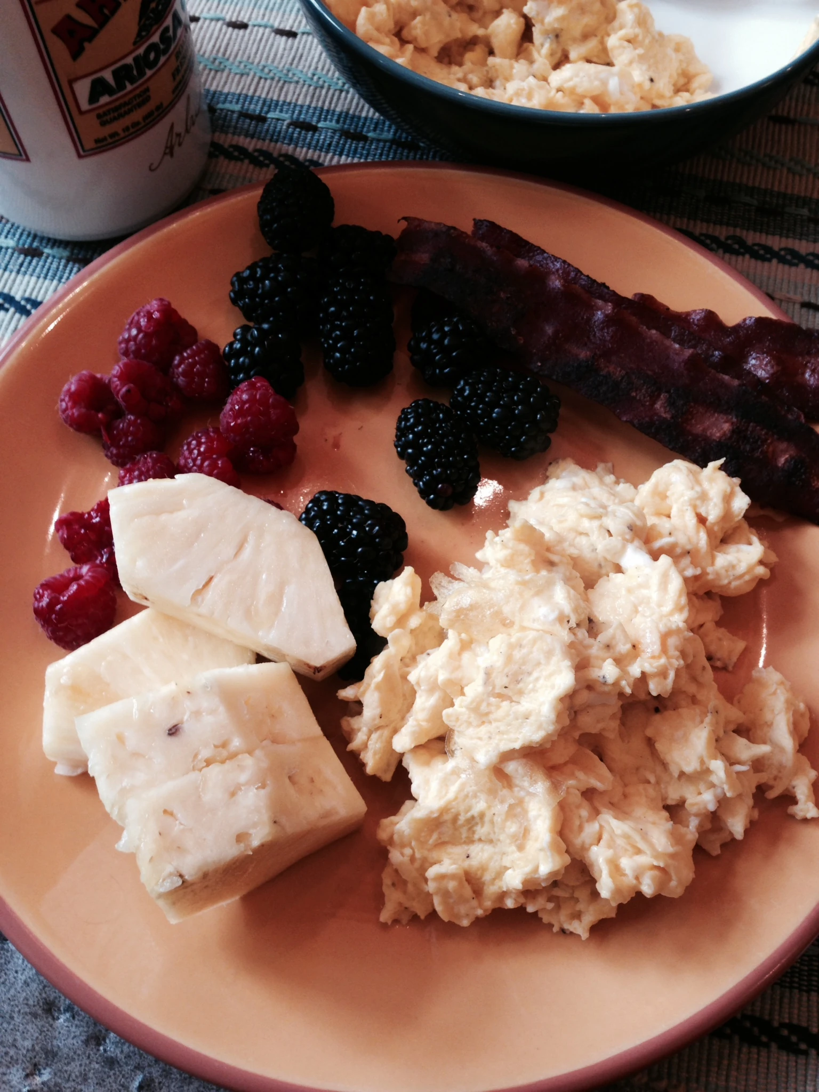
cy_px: 546
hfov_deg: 42.9
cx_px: 410
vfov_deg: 55.4
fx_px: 1041
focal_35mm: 33
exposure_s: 1/20
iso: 64
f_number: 2.4
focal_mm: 4.12
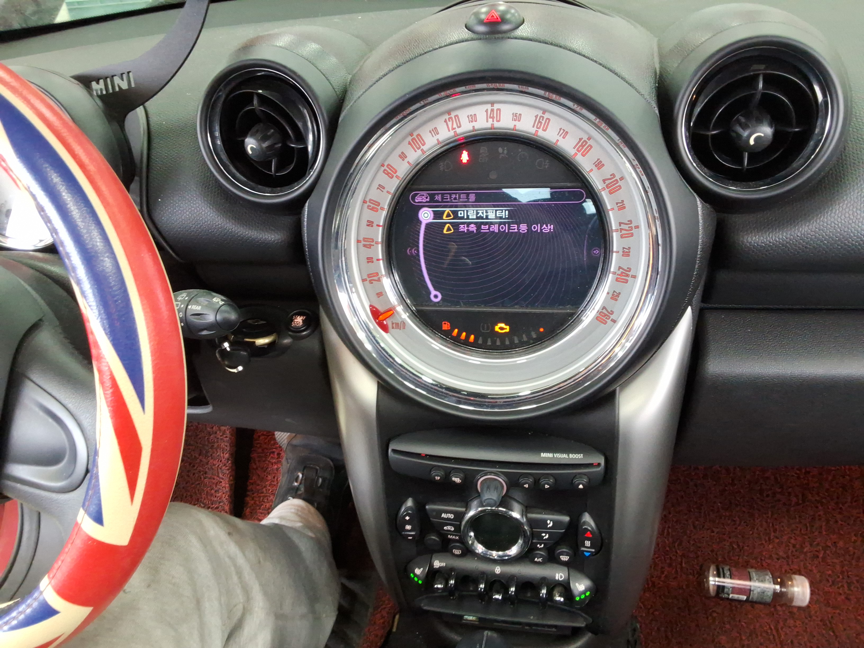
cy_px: 324
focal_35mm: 28
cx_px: 432
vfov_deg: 49.7
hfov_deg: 63.4
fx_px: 699
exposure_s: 1/30
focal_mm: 2.91
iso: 163
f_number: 1.9
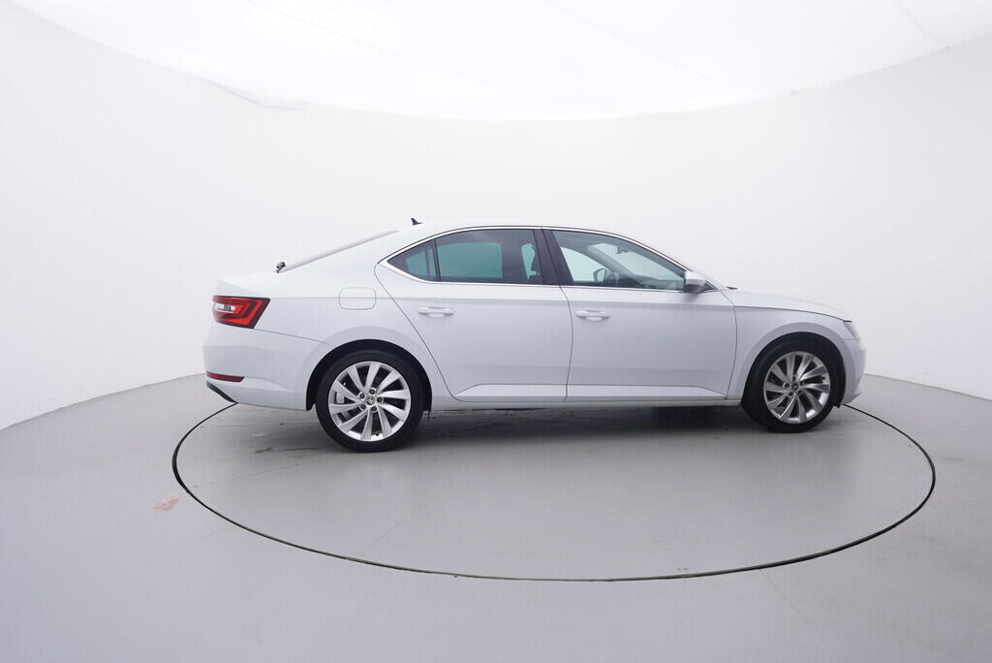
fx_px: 620
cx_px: 496
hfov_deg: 77.3
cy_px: 332
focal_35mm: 22
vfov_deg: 56.2
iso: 200
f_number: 5
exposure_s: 1/80
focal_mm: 15
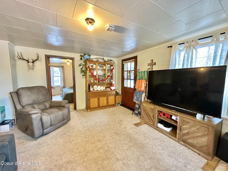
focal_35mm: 14
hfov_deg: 102.1
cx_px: 114
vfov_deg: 85.7
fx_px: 92
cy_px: 86
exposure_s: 1/60
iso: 500
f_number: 2.2
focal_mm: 2.22
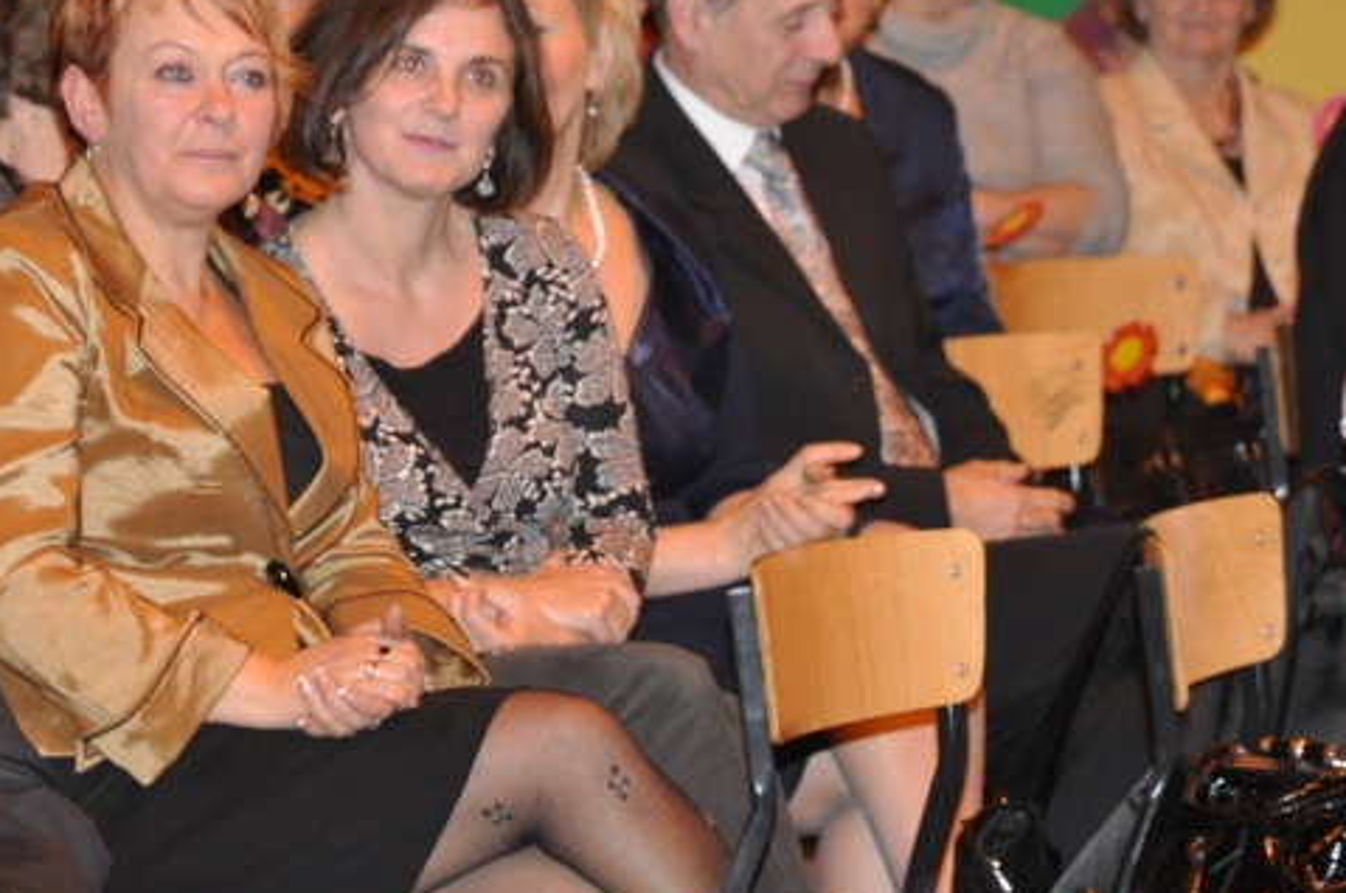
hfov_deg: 9.7
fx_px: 7947
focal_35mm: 213
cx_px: 244
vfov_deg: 6.4
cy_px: 375
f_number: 6.3
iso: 1000
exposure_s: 1/60
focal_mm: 85
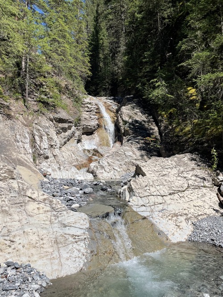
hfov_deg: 53.0
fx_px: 223
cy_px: 148
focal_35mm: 26
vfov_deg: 67.3
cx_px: 112
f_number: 1.6
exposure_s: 1/4000
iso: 32
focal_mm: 4.2
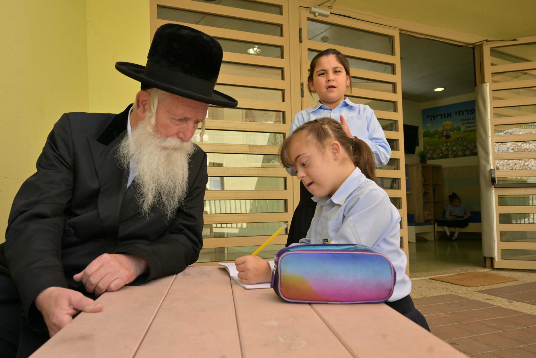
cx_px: 233
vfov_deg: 46.4
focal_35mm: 28
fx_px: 417
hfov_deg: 65.2
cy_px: 186
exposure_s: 1/250
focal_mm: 24
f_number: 5.6
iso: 250
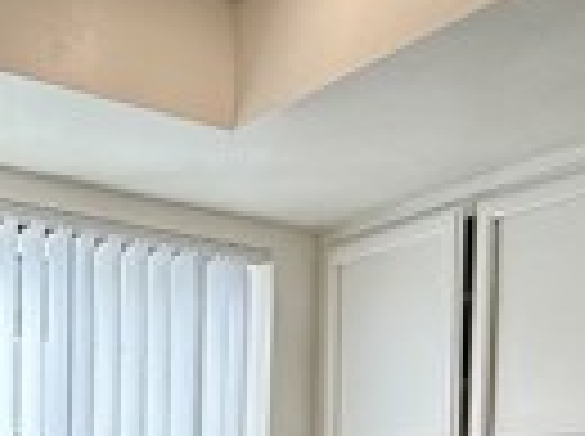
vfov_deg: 19.0
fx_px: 1164
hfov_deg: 27.6
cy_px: 629
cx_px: 108
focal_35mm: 69
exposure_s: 1/274
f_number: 2.2
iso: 64
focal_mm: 2.22
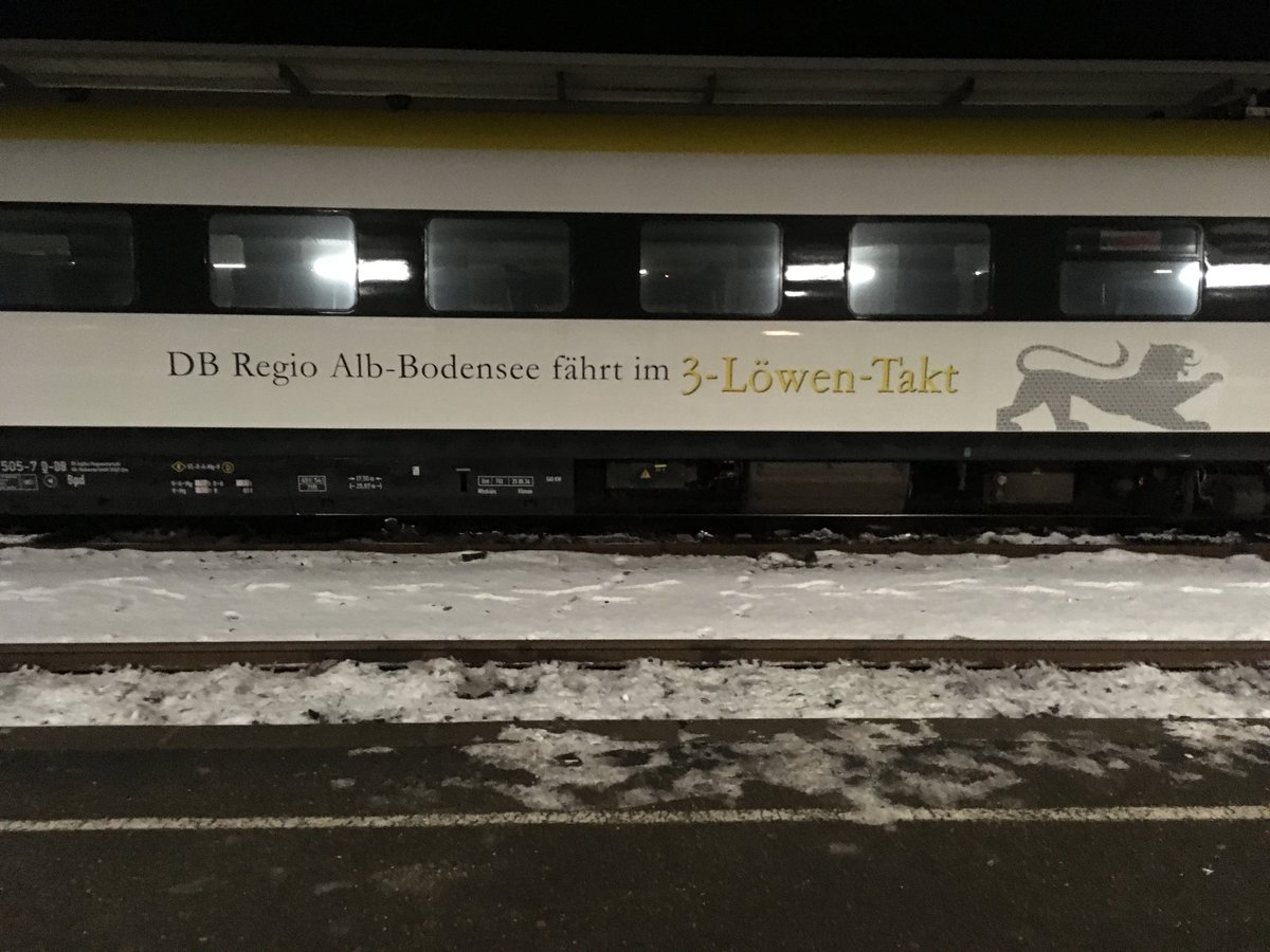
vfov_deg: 48.2
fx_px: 1064
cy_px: 476
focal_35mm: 29
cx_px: 635
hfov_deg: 61.7
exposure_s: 1/17
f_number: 2.2
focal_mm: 4.15
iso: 800
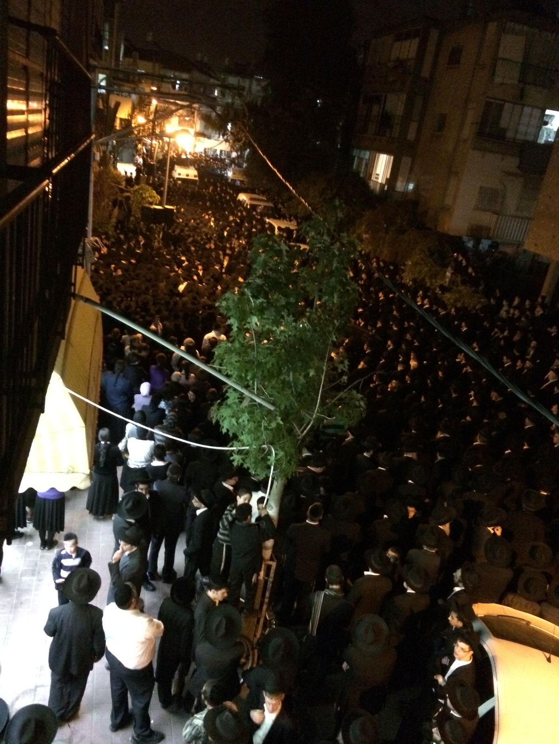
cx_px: 280
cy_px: 372
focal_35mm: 30
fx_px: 646
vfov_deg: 60.0
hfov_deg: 46.8
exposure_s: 1/15
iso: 1000
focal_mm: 4.12
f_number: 2.2
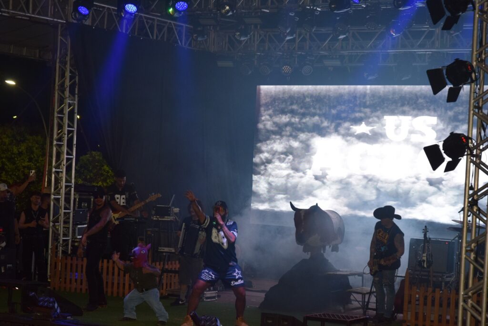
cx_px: 244
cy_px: 163
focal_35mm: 82
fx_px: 1119
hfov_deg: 24.6
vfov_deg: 16.6
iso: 800
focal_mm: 55
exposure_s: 1/100
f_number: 5
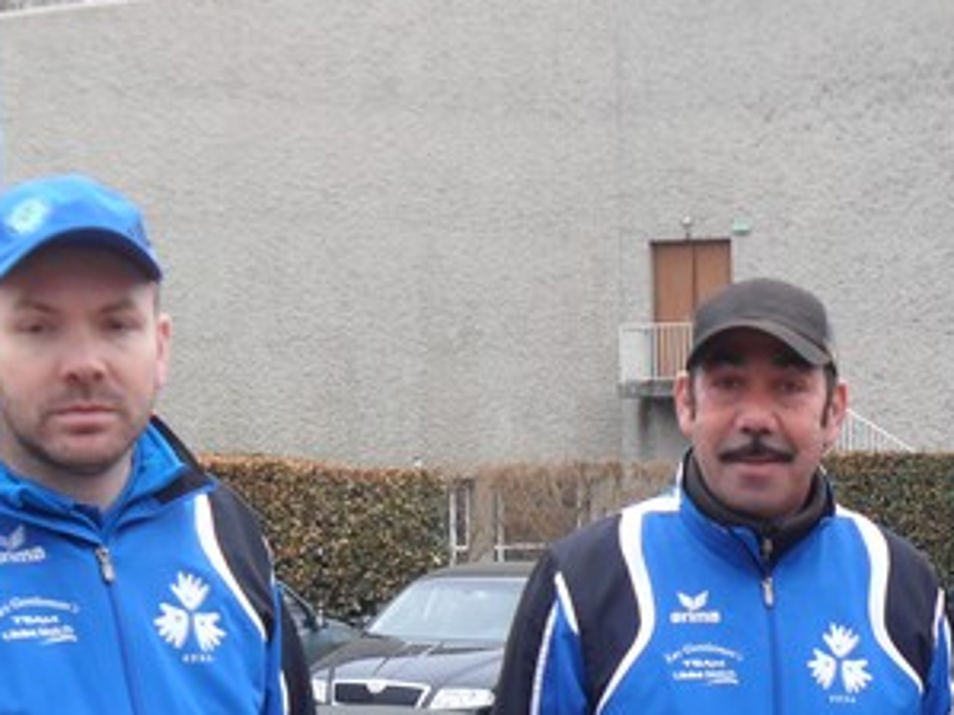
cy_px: 693
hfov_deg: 25.9
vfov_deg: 19.1
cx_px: 632
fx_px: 2066
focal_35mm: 75
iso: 80
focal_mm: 6.3
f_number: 3
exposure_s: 1/90
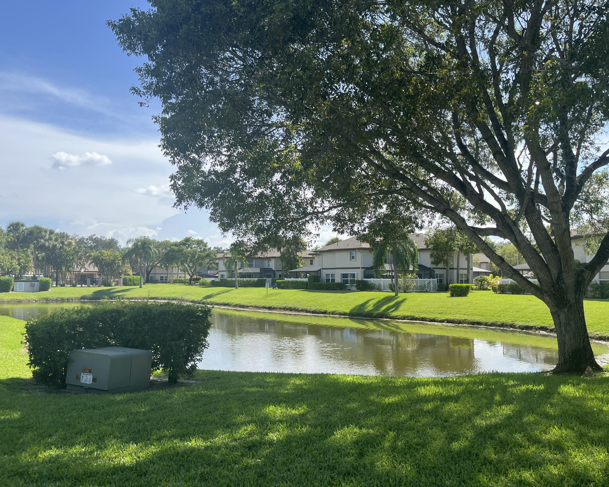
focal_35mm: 28
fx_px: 505
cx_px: 326
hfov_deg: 62.1
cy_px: 246
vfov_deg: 51.5
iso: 50
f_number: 1.6
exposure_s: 1/2137
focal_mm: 5.1
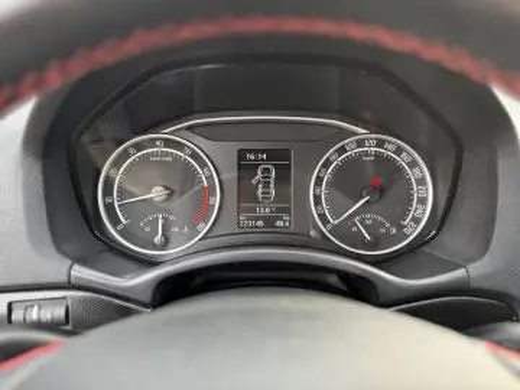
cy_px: 195
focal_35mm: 24
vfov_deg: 56.8
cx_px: 260
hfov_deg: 71.6
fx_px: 361
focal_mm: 6.76
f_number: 1.78
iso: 200
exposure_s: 1/121
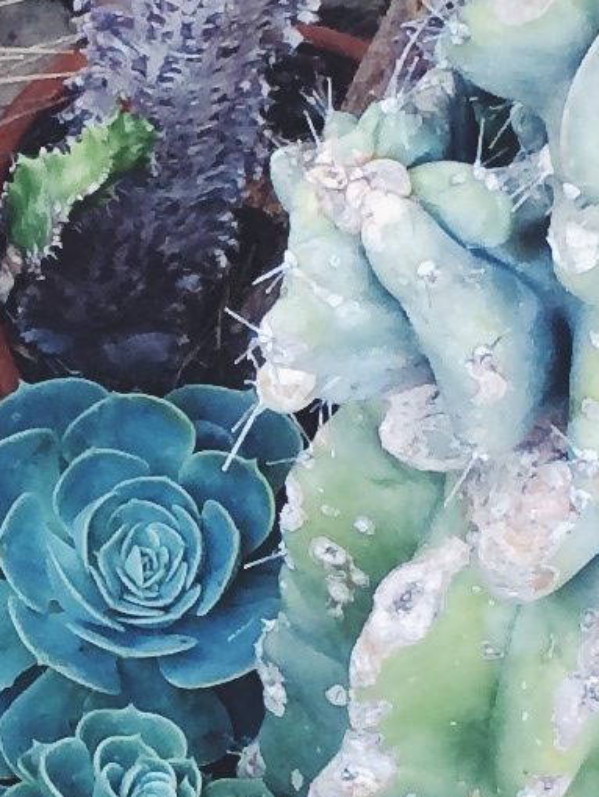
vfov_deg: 10.3
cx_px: -325
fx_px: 4426
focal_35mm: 192
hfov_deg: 7.6
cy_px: 520
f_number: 2.2
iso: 50
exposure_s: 1/40
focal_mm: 4.12
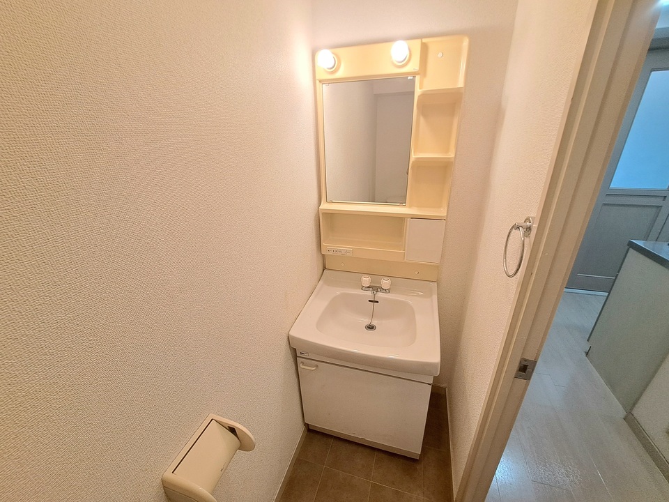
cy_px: 251
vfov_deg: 89.9
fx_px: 251
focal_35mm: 13
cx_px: 334
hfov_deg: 106.2
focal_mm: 1.74
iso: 64
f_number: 2.2
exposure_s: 1/40
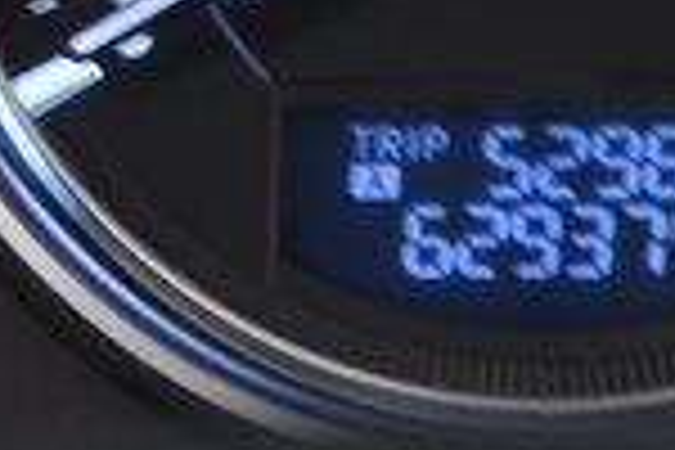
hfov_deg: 4.9
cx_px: 590
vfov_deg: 3.2
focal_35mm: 424
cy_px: -63
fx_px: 7949
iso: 1600
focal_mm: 62
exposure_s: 1/20
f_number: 4
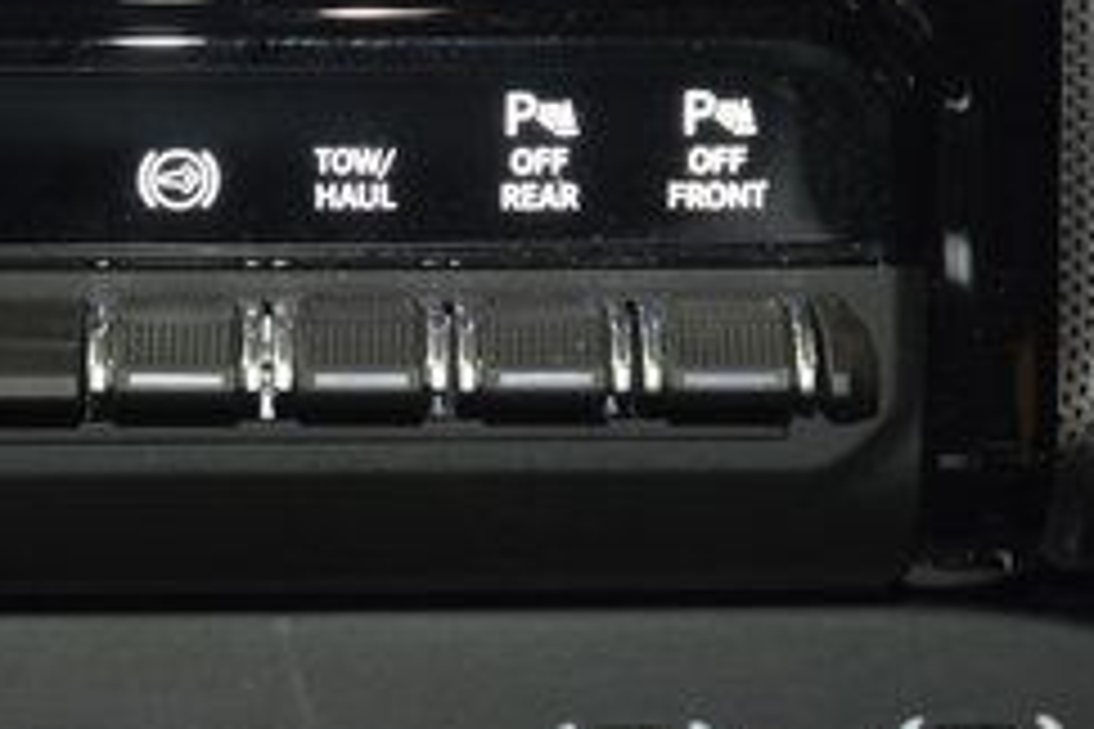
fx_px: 8417
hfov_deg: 7.4
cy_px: 173
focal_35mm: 277
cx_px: 356
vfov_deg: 5.0
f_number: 4.5
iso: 2000
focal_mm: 70
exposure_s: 1/40
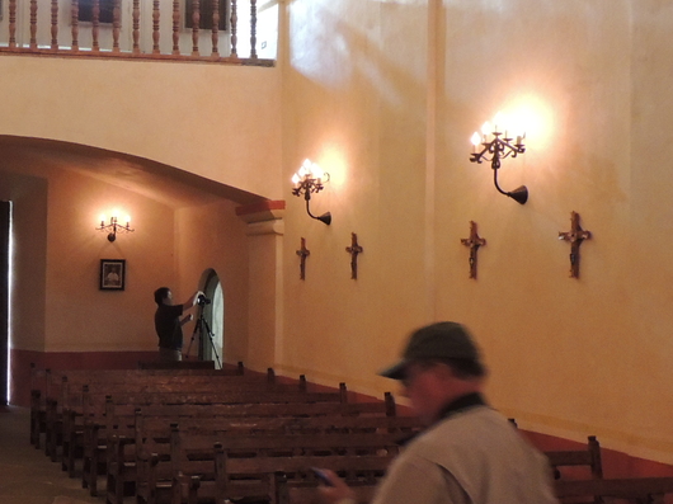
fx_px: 1127
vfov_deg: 25.2
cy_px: 274
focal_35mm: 58
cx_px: 119
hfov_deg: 32.2
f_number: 3
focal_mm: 4.3
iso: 560
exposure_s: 1/8
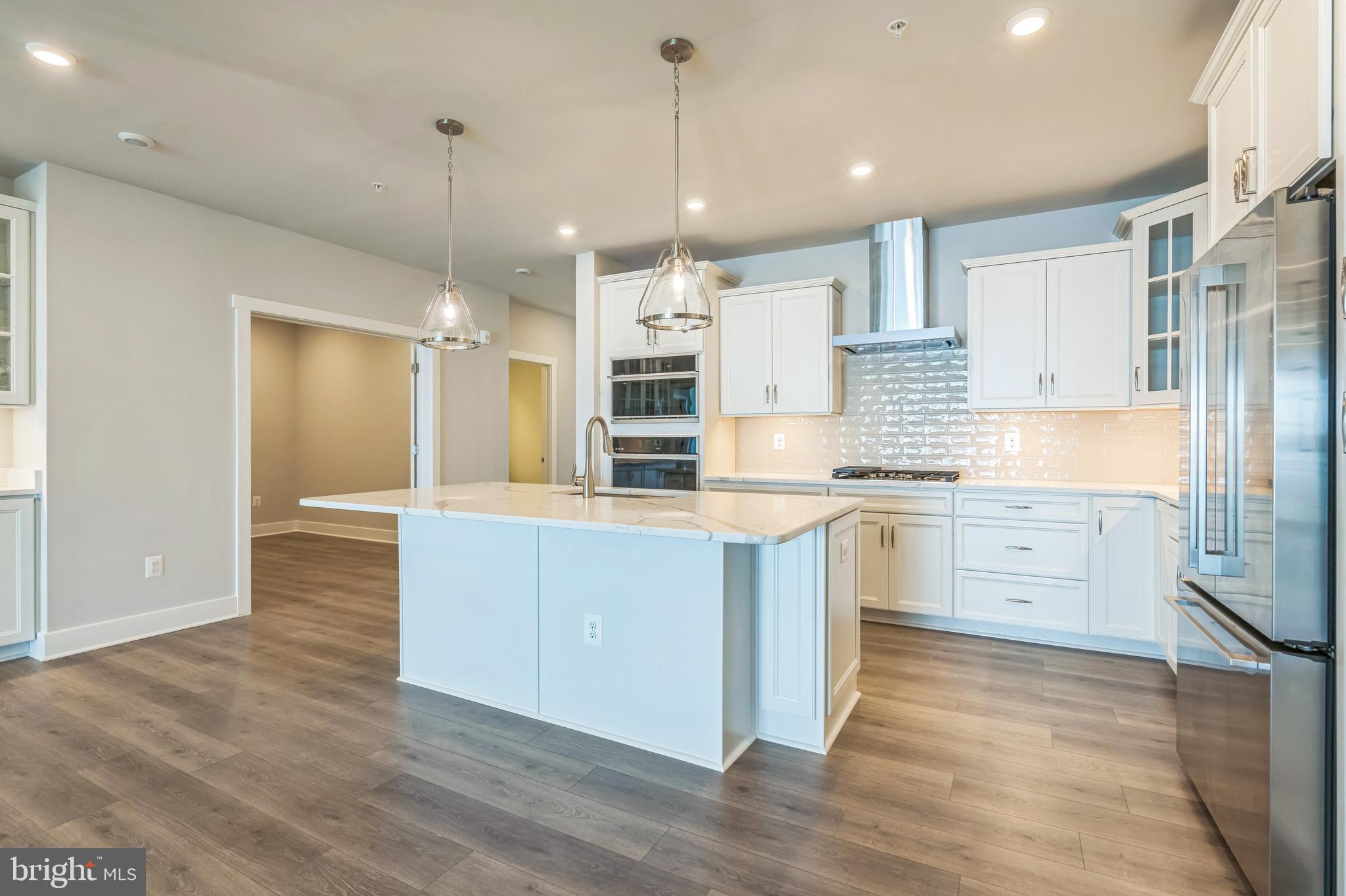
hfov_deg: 96.8
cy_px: 448
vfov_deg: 73.7
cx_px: 673
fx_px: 598
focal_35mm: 16
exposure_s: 1/20
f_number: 8
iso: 400
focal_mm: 16
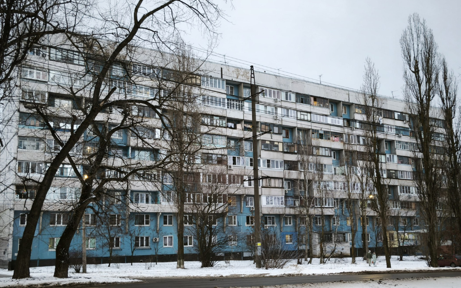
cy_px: 150
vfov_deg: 37.3
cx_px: 237
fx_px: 427
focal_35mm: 34
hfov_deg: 56.7
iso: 400
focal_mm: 5.35
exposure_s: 1/50
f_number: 1.7
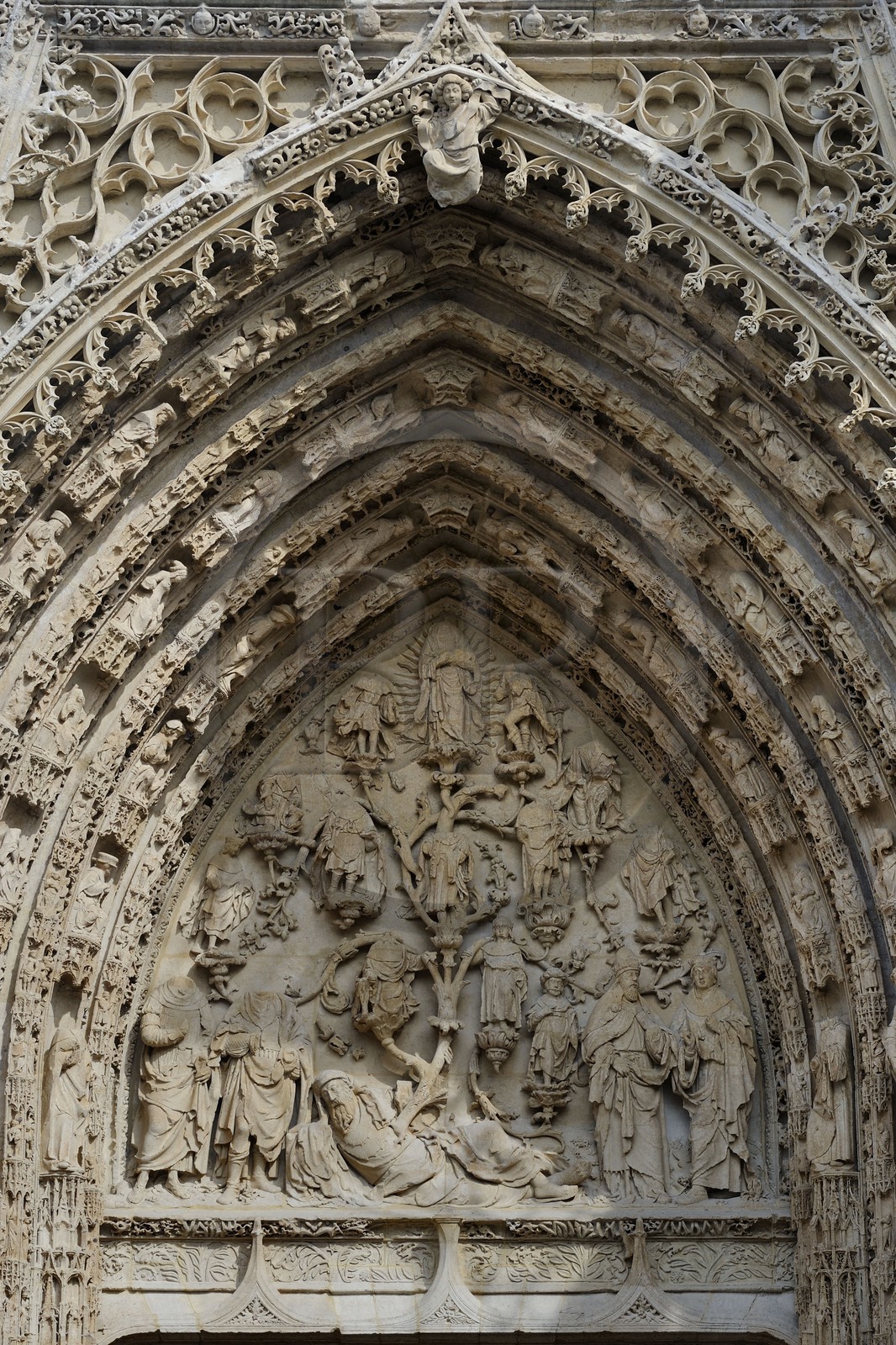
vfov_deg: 17.6
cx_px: 448
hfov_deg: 11.8
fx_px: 4332
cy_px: 672
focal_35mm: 116
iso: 200
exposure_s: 1/200
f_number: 8
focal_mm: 116
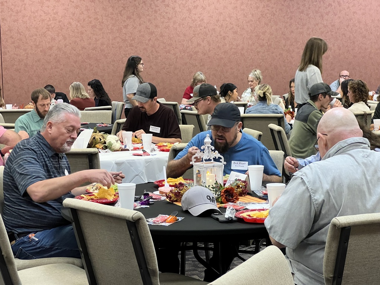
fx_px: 845
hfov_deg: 25.3
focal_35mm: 77
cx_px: 190
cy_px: 142
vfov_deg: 19.1
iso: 640
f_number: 2.8
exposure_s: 1/60
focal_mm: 9
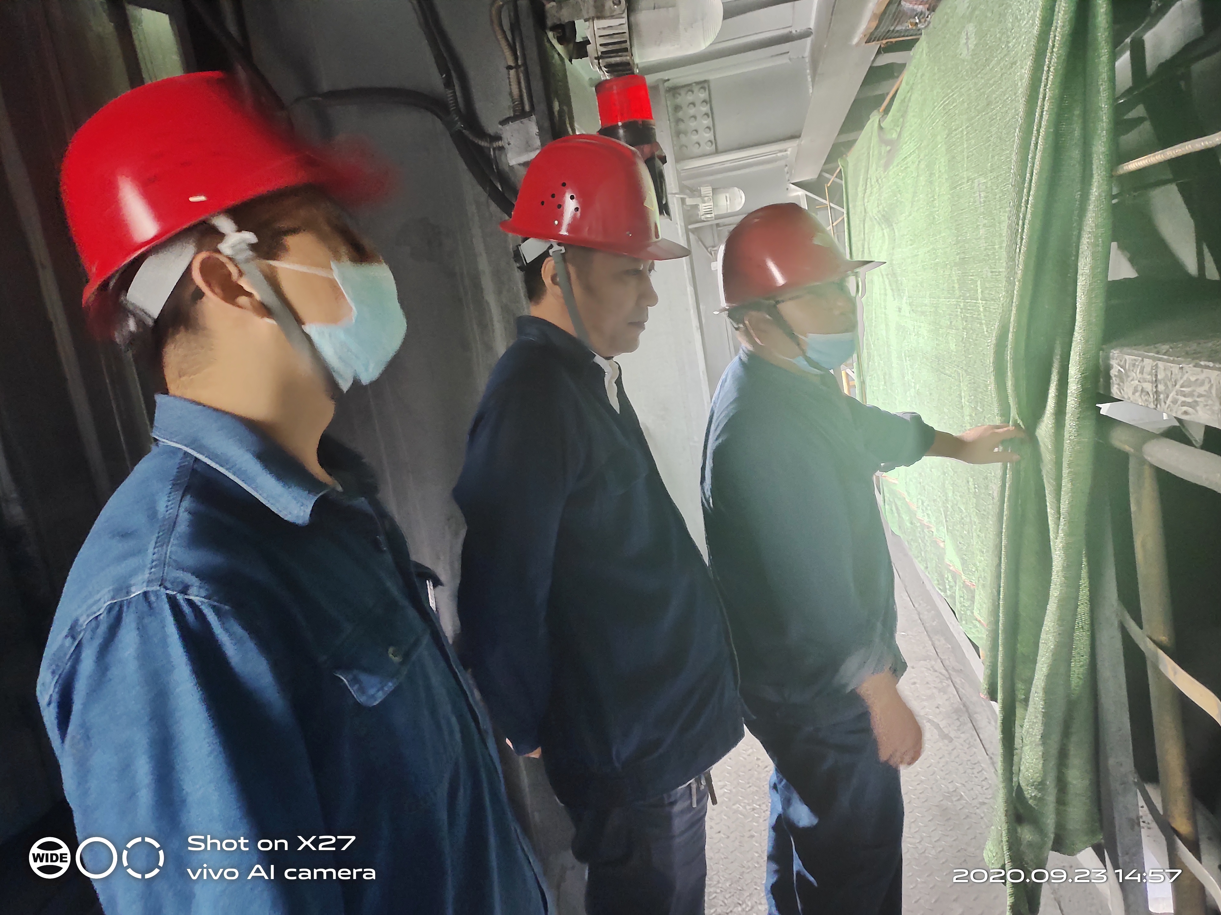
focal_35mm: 23
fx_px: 811
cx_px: 610
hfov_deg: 73.9
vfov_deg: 58.9
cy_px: 458
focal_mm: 4.76
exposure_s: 1/14
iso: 3471
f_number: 1.79
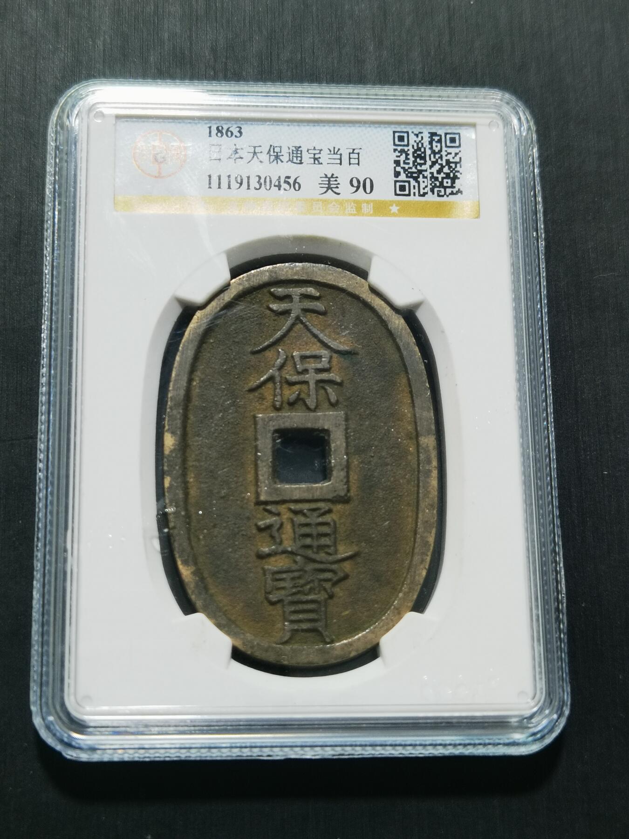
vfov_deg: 33.2
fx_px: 1405
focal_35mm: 58
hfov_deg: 25.2
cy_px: 420
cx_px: 314
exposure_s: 1/100
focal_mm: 6.67
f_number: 1.9
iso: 100
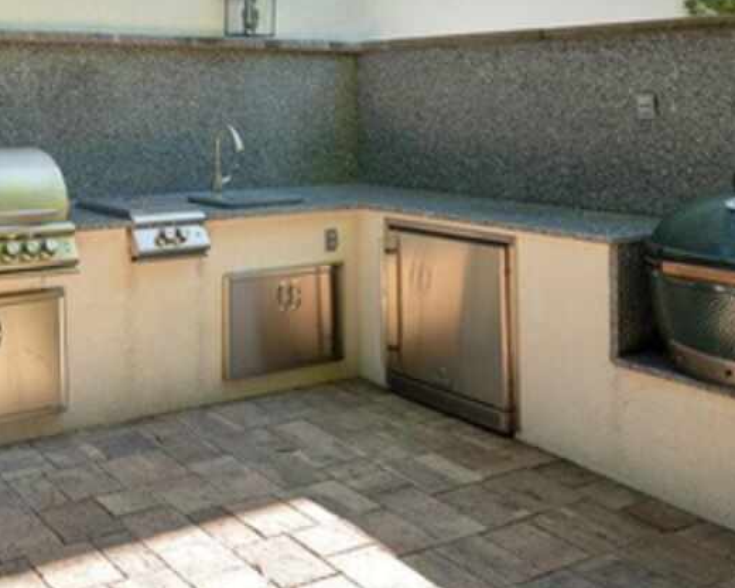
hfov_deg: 43.0
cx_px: 18
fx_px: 805
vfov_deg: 37.9
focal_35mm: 37
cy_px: 78
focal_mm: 16
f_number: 4.5
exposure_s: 1/80
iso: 100
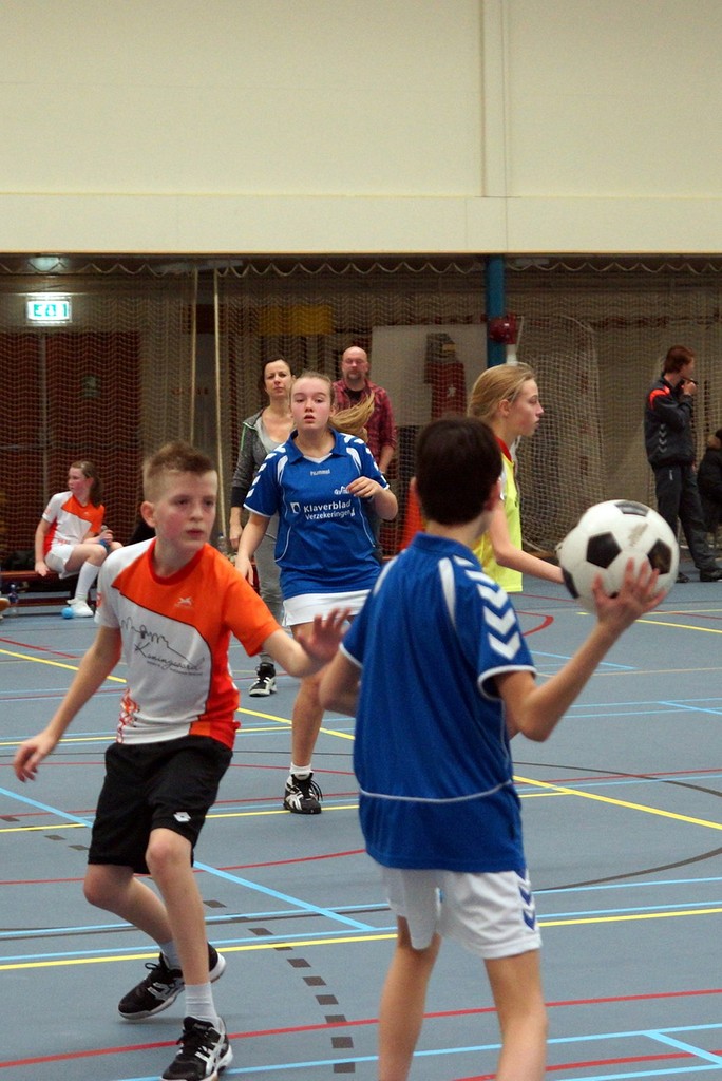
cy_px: 540
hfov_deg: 18.2
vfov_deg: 27.0
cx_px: 361
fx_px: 2253
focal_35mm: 75
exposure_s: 1/200
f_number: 2.8
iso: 1250
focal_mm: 50
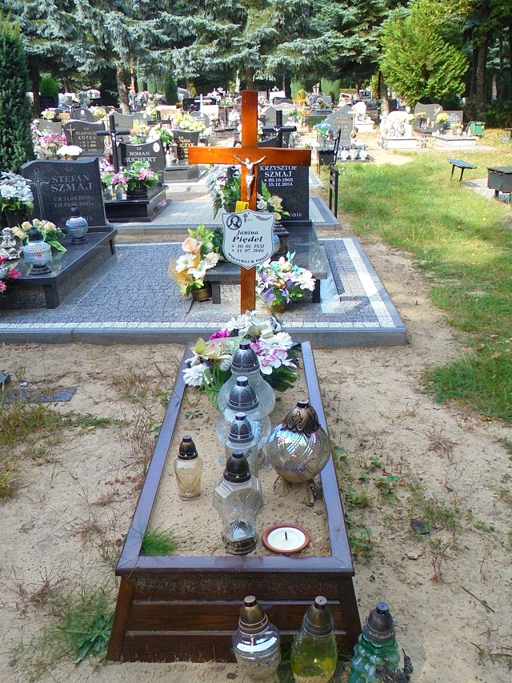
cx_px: 256
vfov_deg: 54.0
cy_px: 342
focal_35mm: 34
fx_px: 670
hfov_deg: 41.8
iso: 400
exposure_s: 1/800
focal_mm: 6.1
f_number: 4
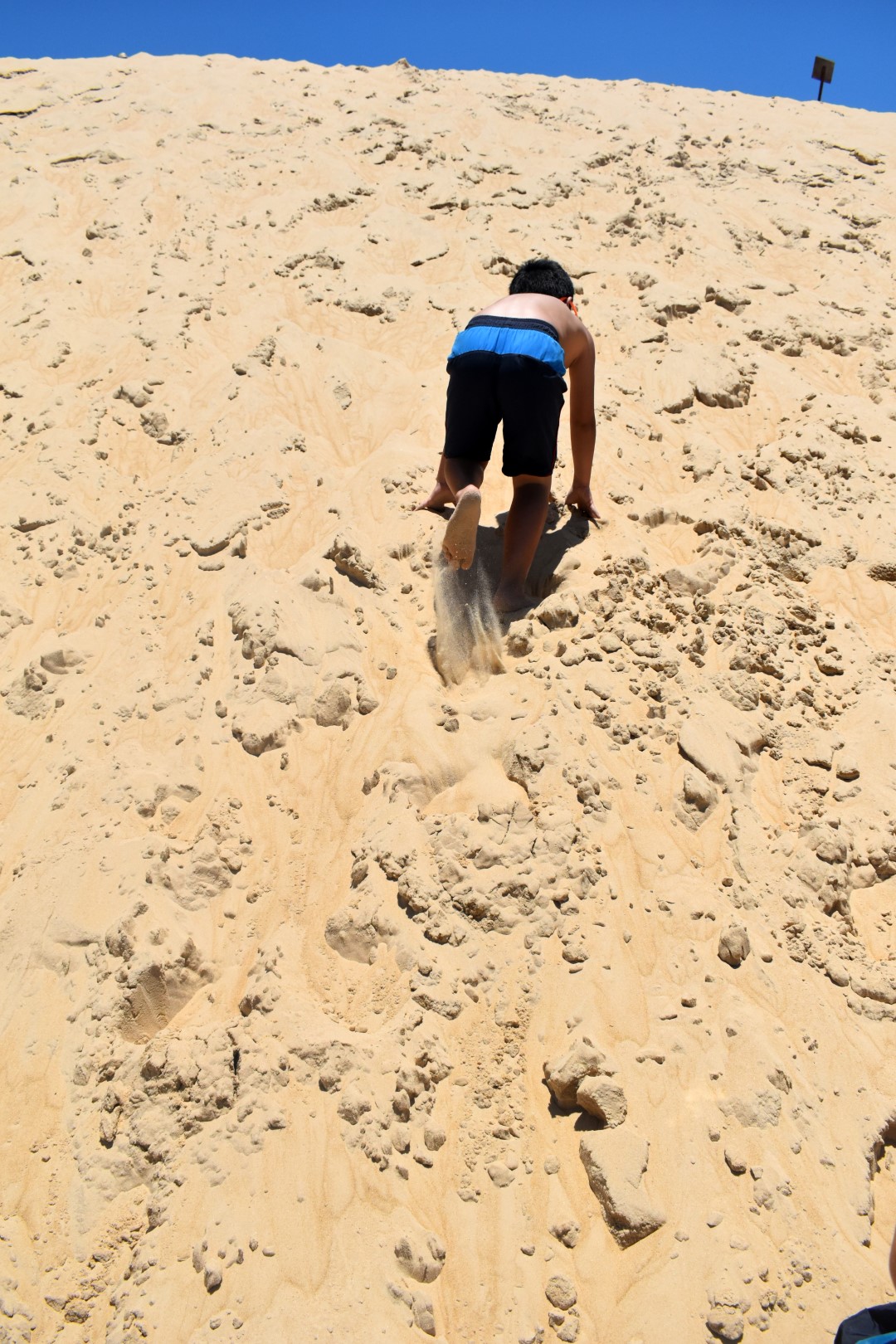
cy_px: 672
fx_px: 1176
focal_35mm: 32
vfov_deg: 59.5
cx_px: 448
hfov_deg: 41.7
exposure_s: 1/1600
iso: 400
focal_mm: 21
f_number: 7.1
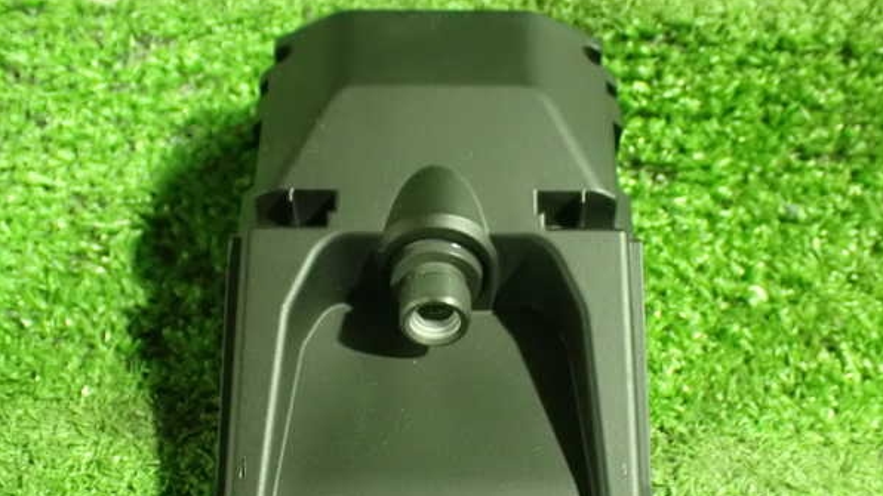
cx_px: 443
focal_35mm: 45
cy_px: 280
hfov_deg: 45.5
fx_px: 1053
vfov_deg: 26.5
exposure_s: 1/15
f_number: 2.8
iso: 1600
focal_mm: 7.31
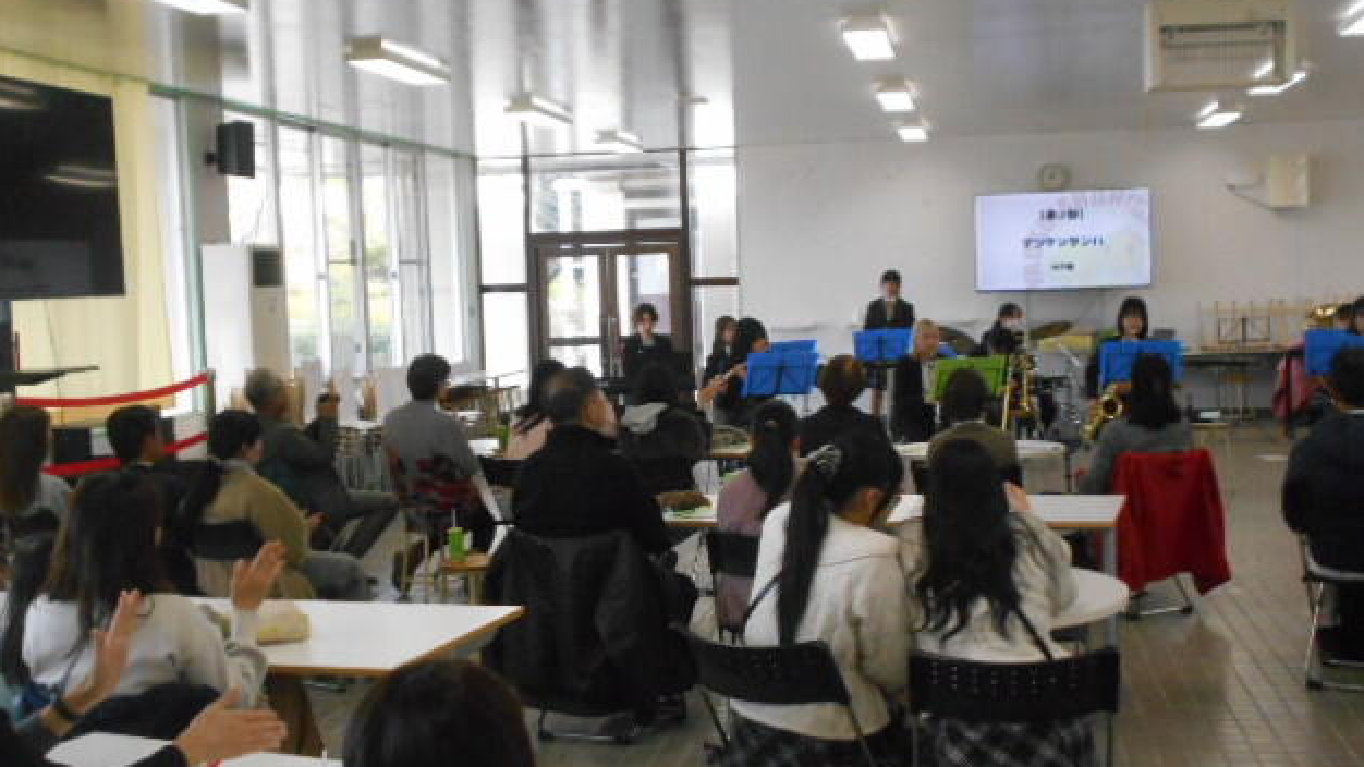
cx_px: 678
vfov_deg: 24.4
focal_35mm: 49
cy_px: 423
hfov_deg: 42.1
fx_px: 1772
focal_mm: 7.7
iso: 720
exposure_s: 1/250
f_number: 4.2
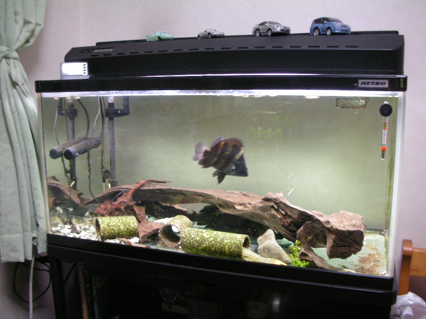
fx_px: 431
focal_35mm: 35
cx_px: 213
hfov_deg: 52.6
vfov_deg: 40.7
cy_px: 160
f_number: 2.8
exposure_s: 1/8.2
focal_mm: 5.8
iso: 200
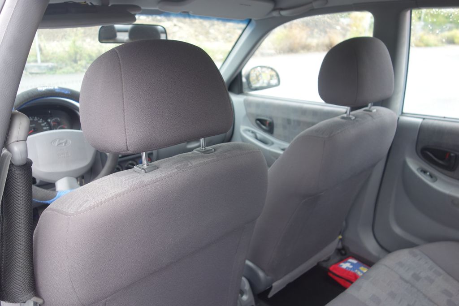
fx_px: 357
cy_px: 153
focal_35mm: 28
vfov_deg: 46.4
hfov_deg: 65.5
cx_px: 230
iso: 125
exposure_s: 1/160
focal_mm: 10.4
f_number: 2.2
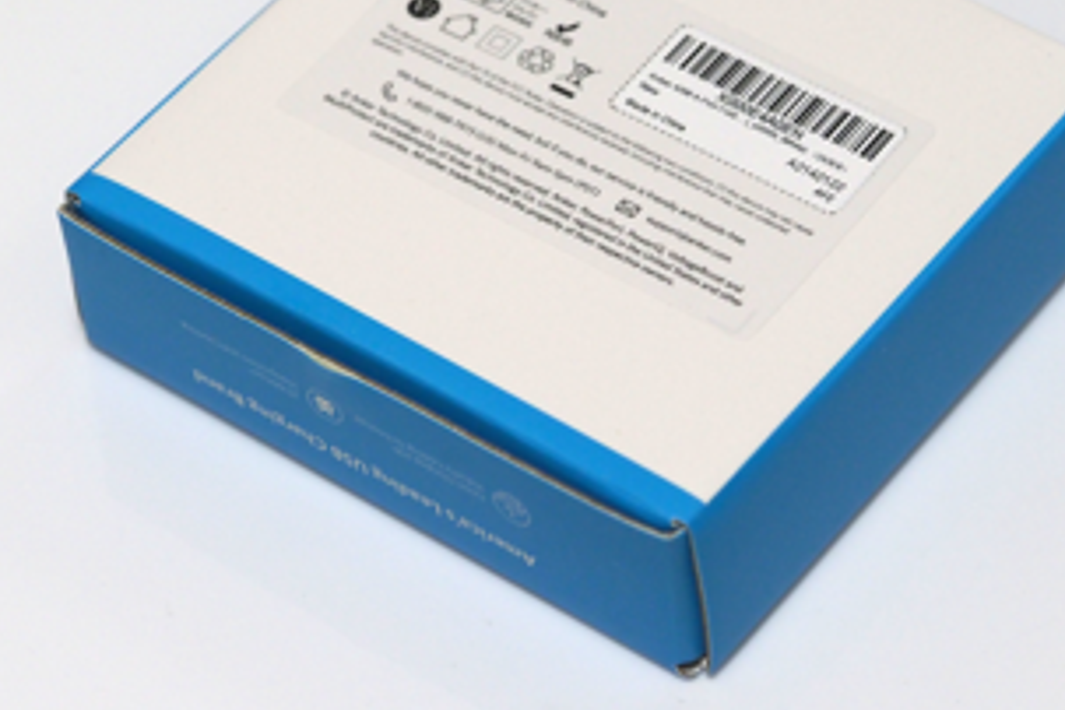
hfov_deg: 12.5
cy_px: 225
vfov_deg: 8.3
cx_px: 580
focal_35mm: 165
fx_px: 4881
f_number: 4
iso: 1250
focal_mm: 60
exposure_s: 1/125
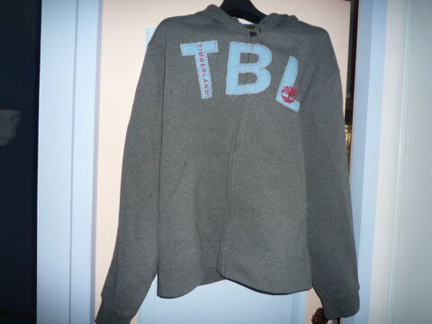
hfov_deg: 69.4
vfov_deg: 54.9
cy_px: 162
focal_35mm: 25
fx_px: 312
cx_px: 216
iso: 100
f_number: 2.8
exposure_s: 1/125
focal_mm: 4.4
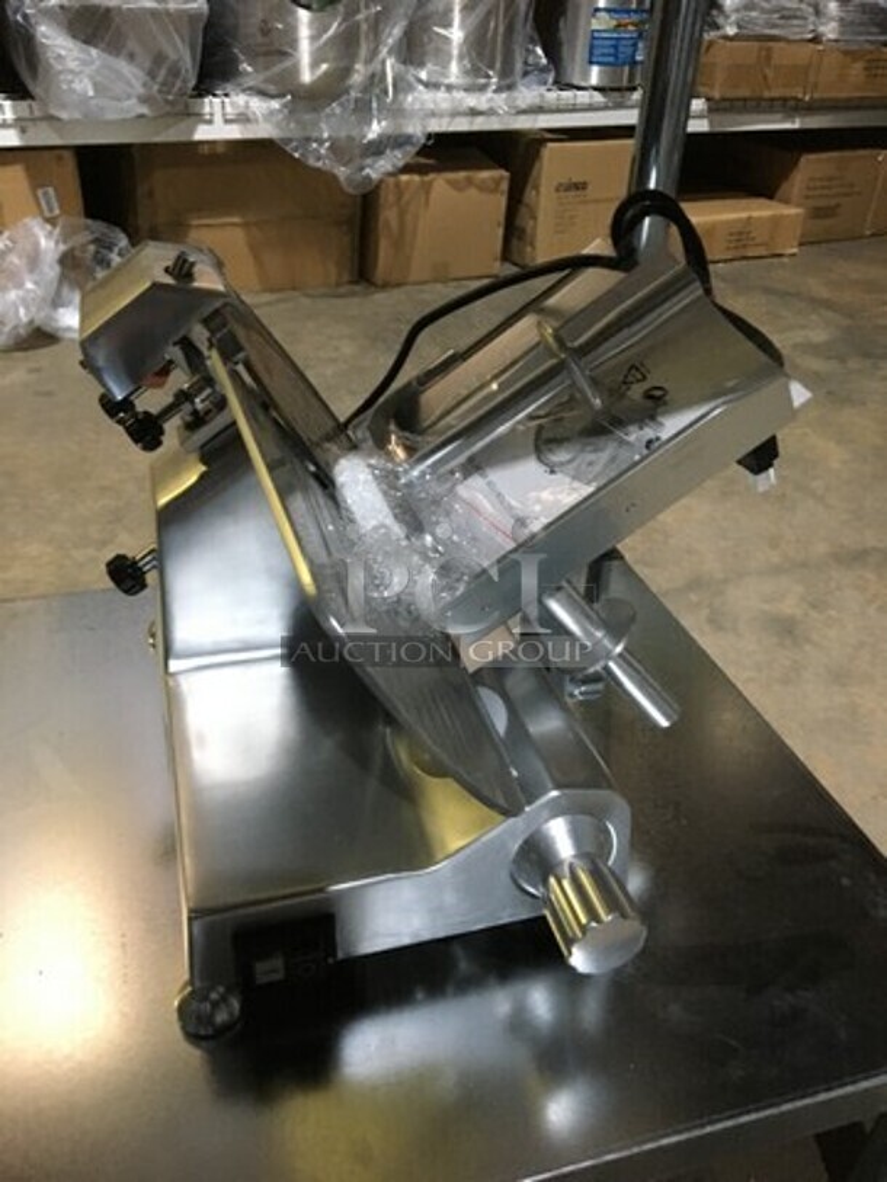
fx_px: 991
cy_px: 591
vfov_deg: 61.7
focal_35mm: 29
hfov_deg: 48.2
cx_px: 444
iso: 200
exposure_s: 1/17
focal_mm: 4.15
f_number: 2.2
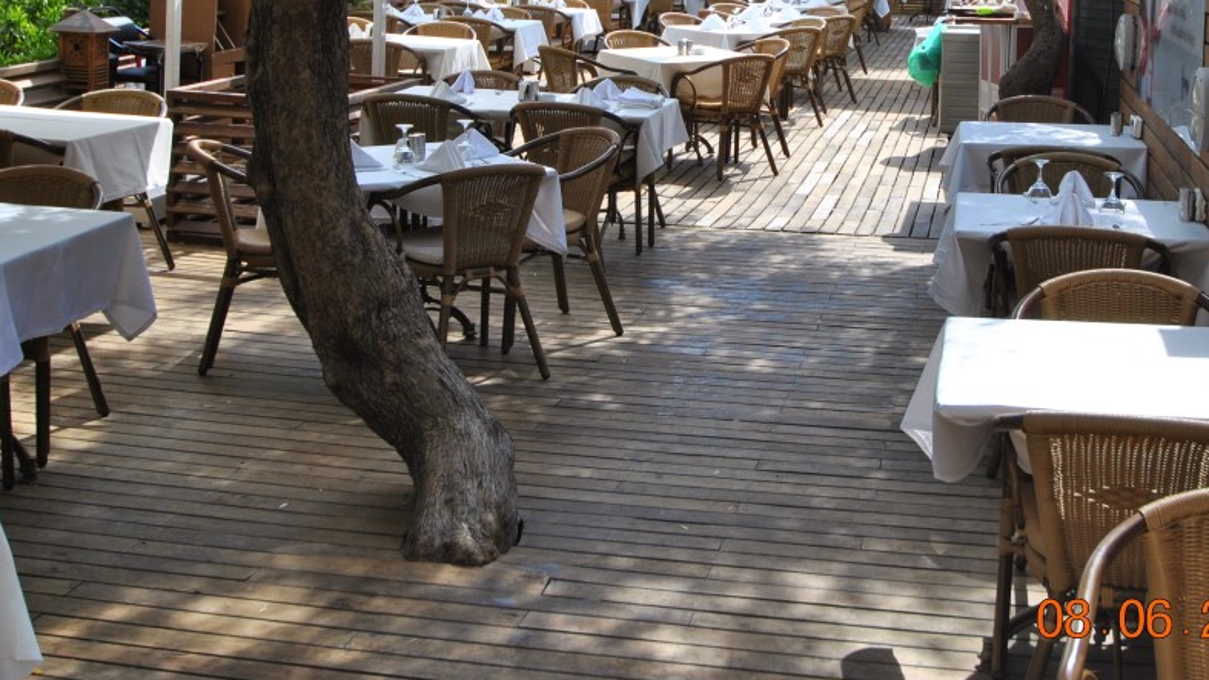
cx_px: 760
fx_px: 1763
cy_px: 118
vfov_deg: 21.5
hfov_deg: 37.6
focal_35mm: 55
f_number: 7.1
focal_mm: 24
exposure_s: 1/200
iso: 100
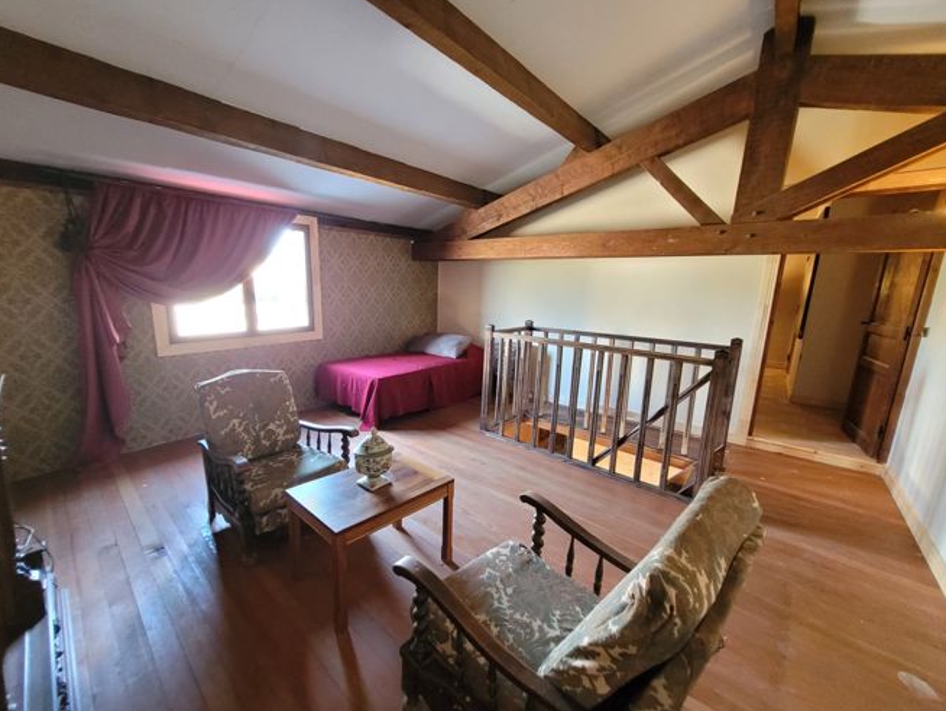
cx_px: 445
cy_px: 361
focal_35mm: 14
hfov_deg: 101.9
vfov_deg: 85.7
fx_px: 383
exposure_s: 1/25
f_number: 2.2
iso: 640
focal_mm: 1.74
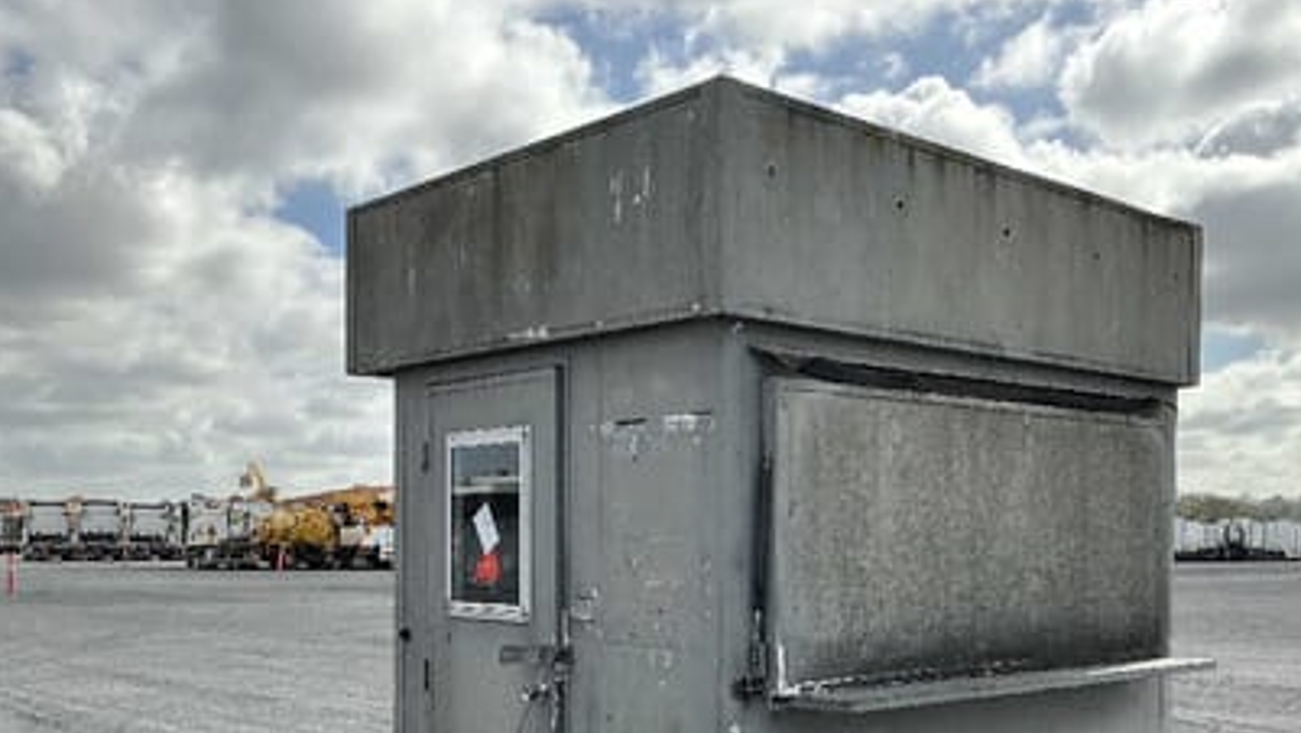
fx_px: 1312
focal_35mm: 38
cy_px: 592
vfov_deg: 30.4
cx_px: 743
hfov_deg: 52.6
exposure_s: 1/2141
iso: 25
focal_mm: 3
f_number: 1.8
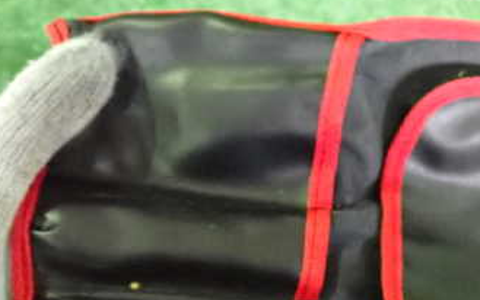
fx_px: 759
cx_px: 312
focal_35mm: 58
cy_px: 236
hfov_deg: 34.8
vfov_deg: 22.1
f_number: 2.3
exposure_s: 1/125
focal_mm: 5.4
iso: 4000
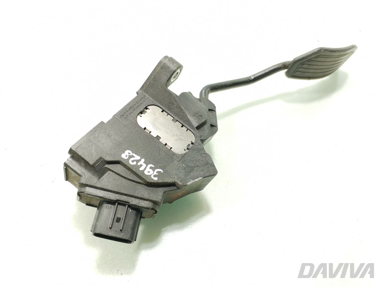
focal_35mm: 26
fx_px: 288
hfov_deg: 67.3
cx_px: 192
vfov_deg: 53.1
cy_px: 144
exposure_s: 1/100
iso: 100
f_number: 1.8
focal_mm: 4.75
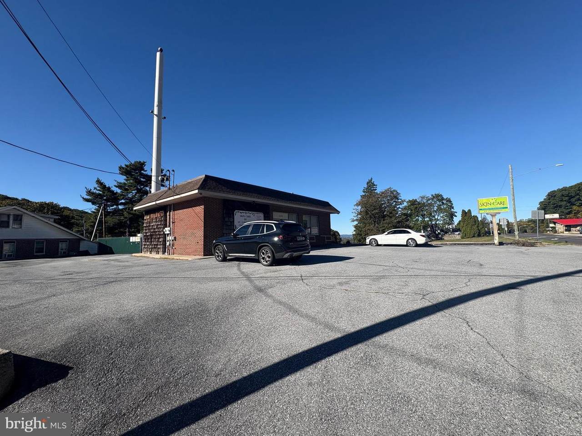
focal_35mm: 14
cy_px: 218
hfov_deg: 102.1
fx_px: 235
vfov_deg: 85.7
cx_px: 291
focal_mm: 2.22
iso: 50
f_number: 2.2
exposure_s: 1/1637
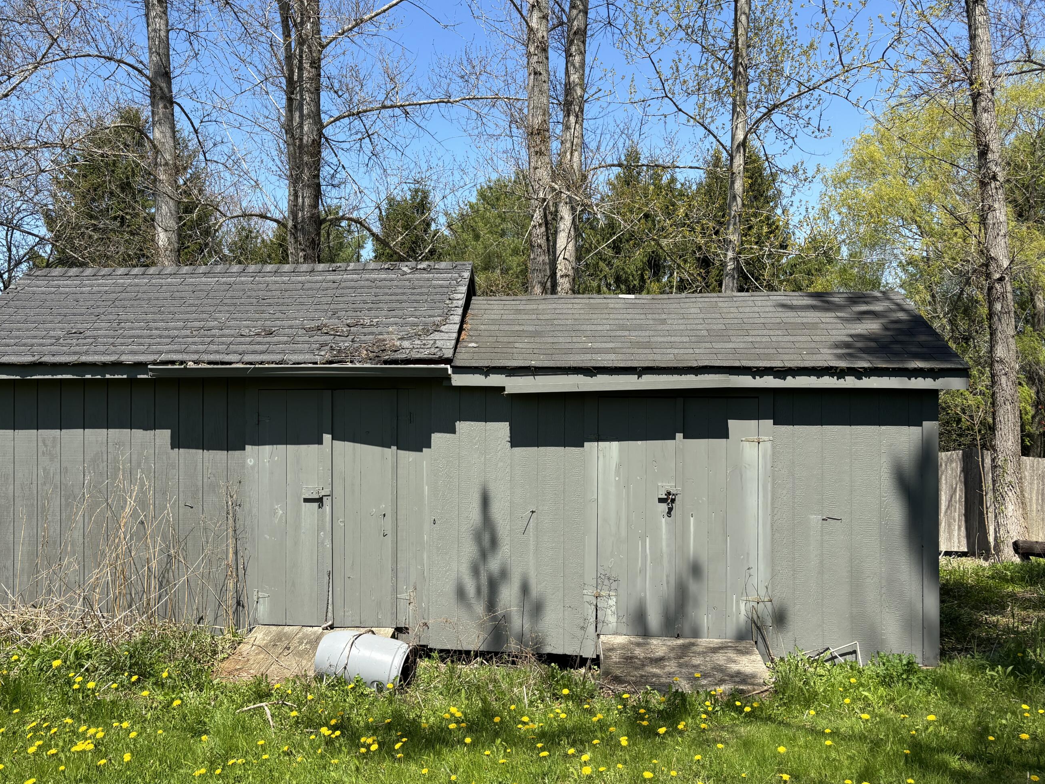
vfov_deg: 46.8
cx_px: 466
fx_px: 906
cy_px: 375
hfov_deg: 59.8
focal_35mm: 30
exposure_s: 1/2062
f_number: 1.6
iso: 50
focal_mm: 5.96
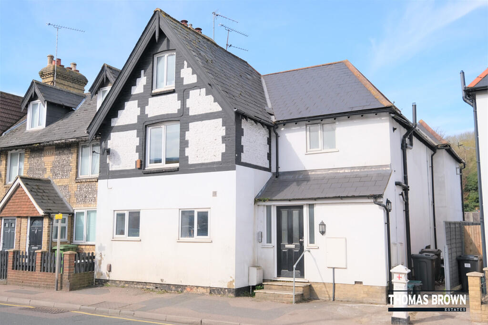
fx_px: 488
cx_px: 244
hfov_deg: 53.1
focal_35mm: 36
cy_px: 162
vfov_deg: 36.9
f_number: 5.6
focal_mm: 24
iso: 320
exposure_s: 1/600
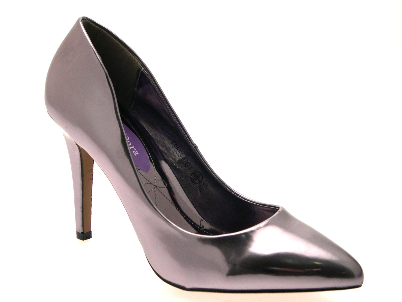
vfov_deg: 21.9
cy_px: 151
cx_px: 201
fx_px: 778
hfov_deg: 29.0
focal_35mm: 67
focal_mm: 14.2
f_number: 3.7
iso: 100
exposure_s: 1/117
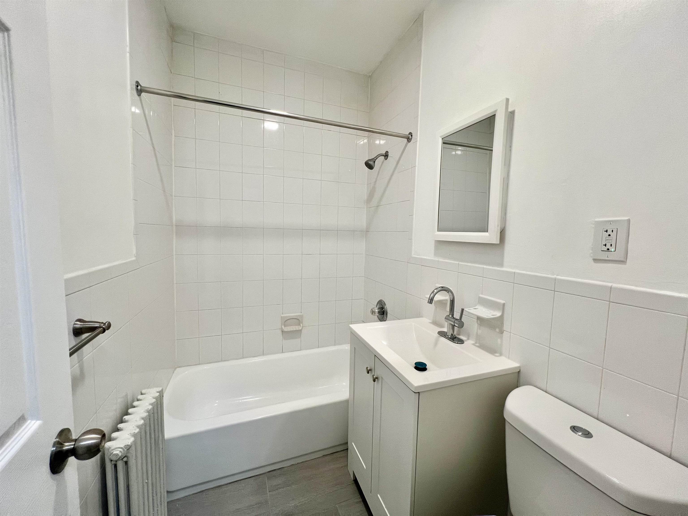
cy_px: 258
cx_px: 344
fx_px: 258
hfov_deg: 106.2
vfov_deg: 89.9
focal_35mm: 13
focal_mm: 1.57
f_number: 1.8
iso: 160
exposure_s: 1/120
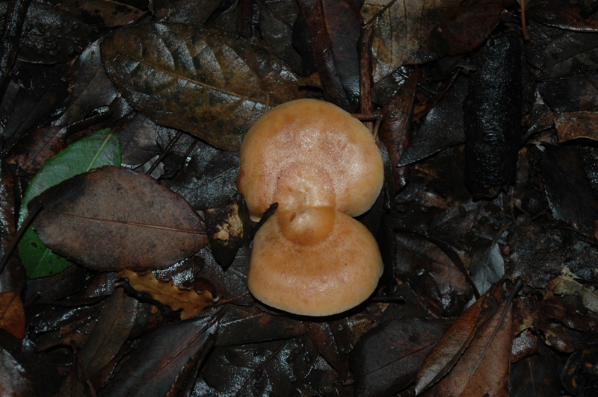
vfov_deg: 11.4
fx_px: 1992
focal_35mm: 120
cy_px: 198
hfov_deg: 17.1
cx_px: 299
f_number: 5.6
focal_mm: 80
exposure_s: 1/60
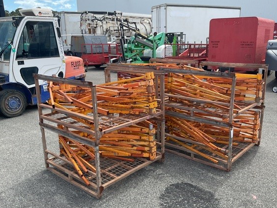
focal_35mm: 33
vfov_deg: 42.9
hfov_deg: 55.2
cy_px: 115
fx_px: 264
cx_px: 153
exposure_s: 1/650
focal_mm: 3
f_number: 1.8
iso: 16
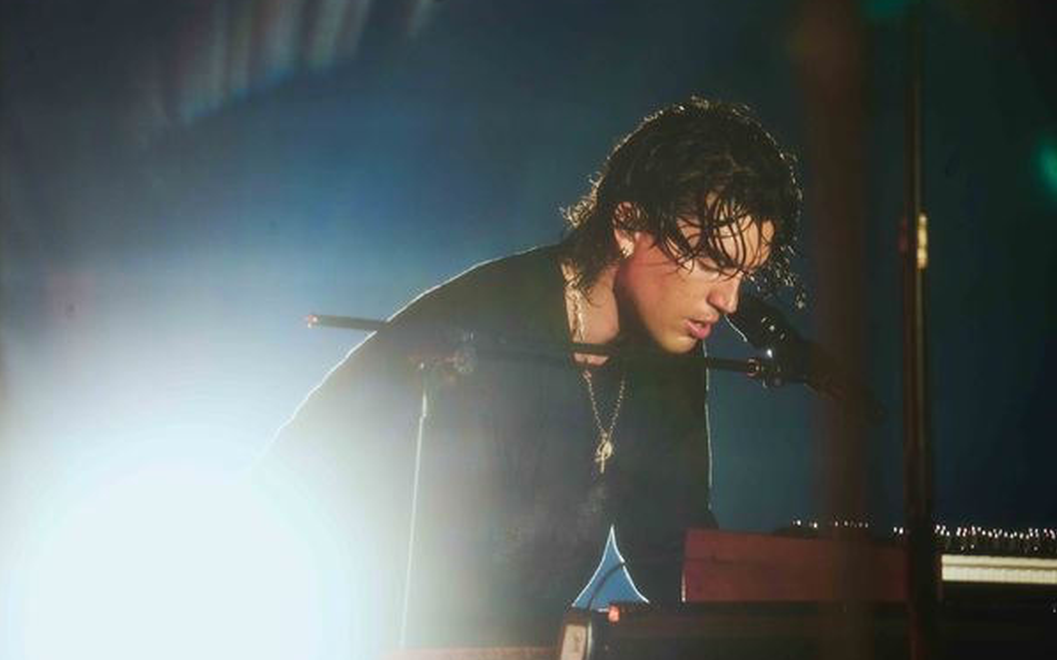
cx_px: 528
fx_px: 12213
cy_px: 329
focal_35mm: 424
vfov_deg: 3.1
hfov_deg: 5.0
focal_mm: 414
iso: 1250
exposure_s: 1/400
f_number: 6.3
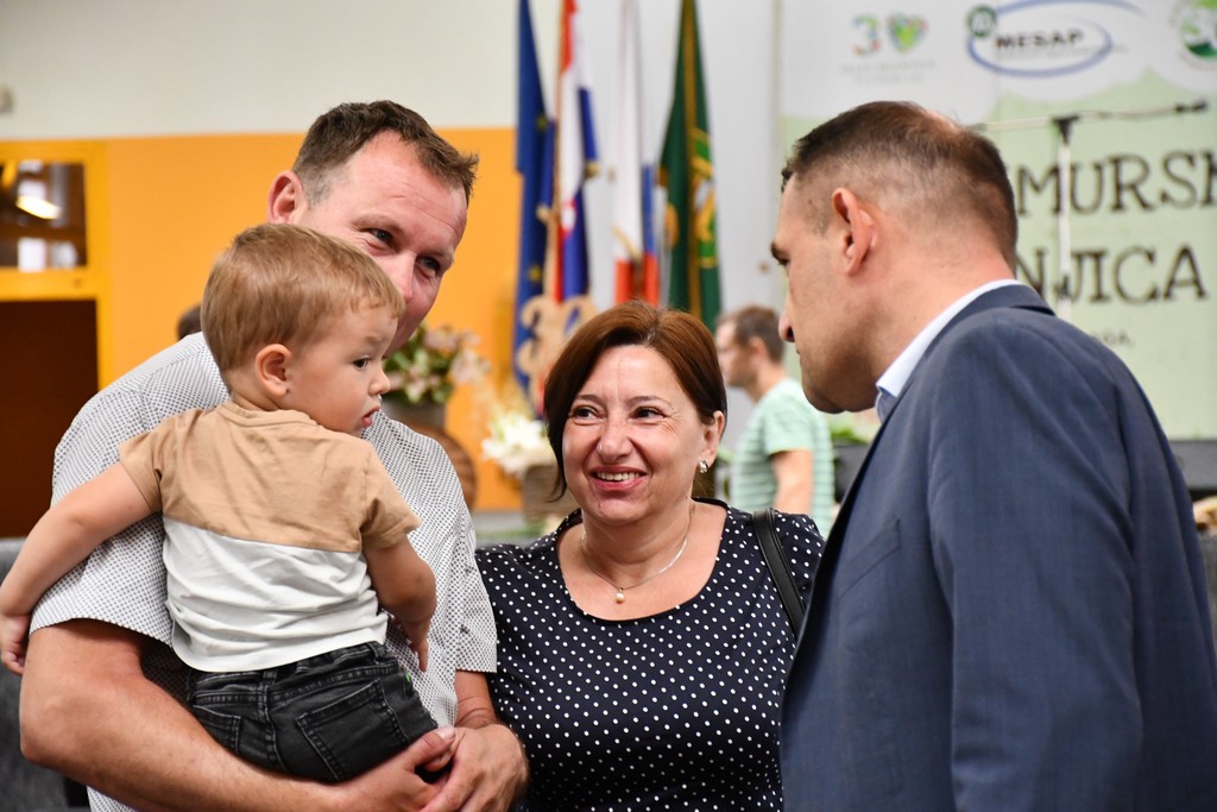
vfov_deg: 10.2
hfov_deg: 15.2
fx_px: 4564
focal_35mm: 135
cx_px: 608
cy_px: 406
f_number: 5.3
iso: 3200
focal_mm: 90
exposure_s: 1/160
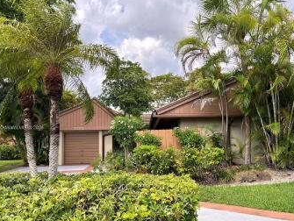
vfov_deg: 45.4
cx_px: 149
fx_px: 264
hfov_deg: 58.3
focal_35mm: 31
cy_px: 128
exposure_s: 1/1477
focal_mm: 5.1
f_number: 1.6
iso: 50
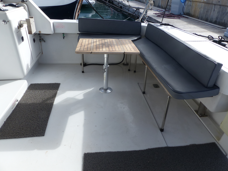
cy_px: 86
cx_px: 114
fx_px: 165
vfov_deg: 54.9
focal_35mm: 25
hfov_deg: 69.4
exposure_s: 1/320
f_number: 5
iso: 100
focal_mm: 4.5
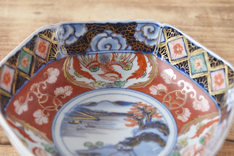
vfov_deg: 16.5
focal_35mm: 82
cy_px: 78
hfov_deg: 24.6
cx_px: 117
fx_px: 536
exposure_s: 1/10
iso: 800
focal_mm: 55
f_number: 5.6
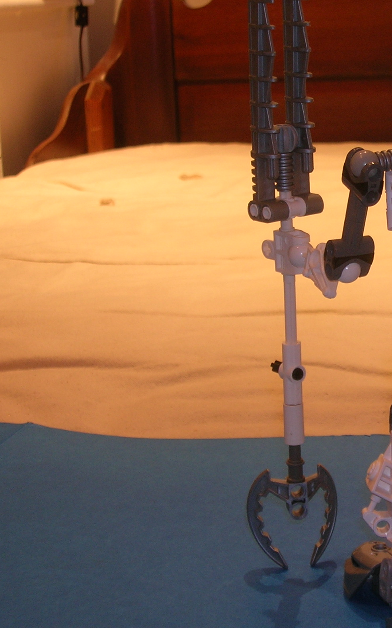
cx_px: 435
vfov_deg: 24.9
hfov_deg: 15.3
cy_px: 291
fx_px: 1419
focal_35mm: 83
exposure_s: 1/5.7
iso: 50
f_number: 3.4
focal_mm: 9
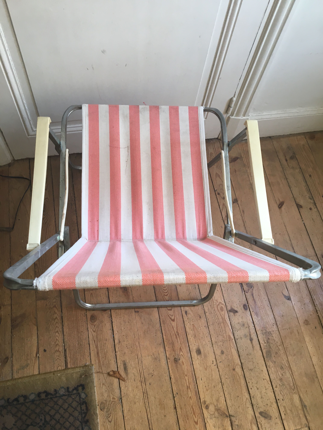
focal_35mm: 29
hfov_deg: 48.2
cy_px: 215
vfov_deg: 61.7
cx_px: 162
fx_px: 361
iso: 32
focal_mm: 4.15
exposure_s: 1/33
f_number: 2.2
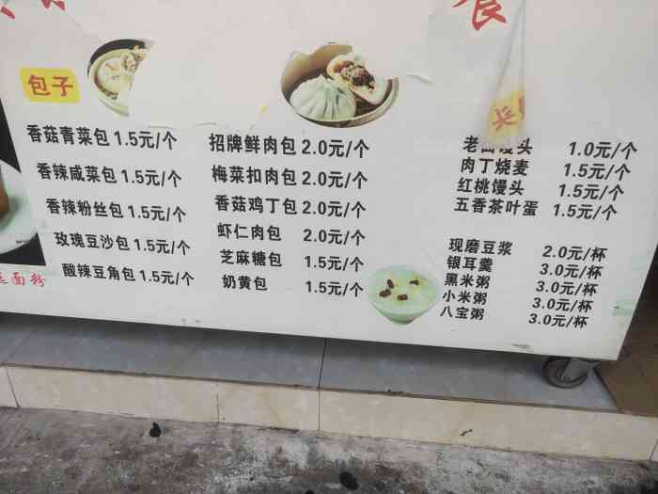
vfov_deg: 48.2
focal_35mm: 29
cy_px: 247
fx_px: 551
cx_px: 329
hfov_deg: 61.7
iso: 50
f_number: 1.8
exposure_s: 1/417
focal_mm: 4.27
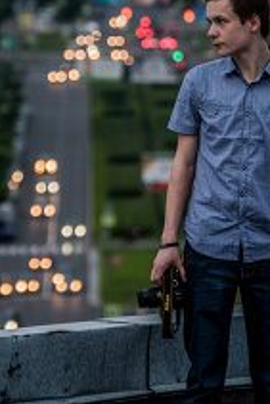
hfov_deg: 3.3
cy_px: 77
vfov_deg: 4.9
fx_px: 4739
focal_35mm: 422
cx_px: 120
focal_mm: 230
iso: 1600
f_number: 6.3
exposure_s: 1/200
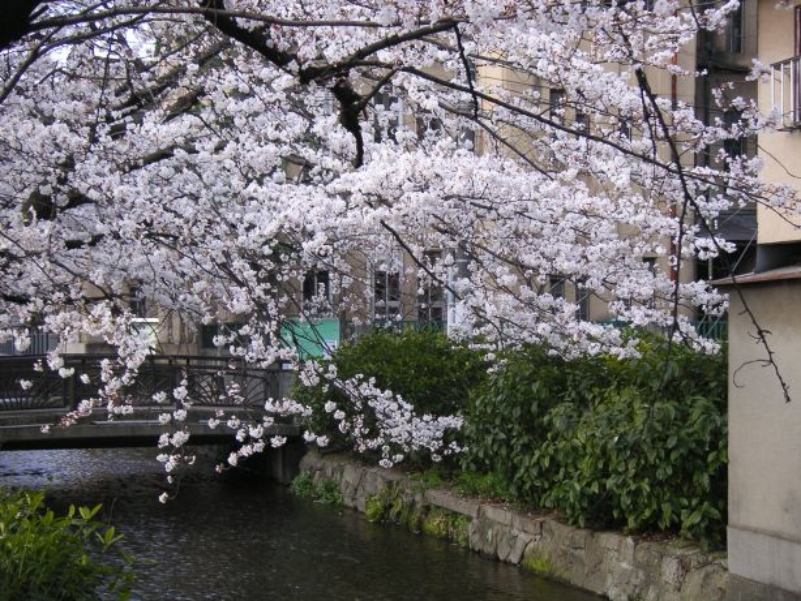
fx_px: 1389
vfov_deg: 24.4
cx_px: 400
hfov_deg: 32.2
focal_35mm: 60
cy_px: 300
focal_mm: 9.3
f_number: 3
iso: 50
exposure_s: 1/90
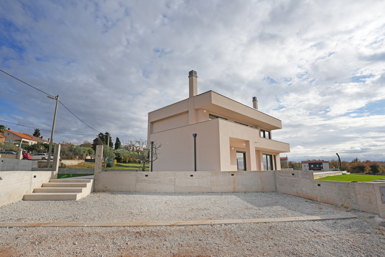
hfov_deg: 96.7
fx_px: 171
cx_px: 192
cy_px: 128
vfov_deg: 73.7
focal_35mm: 16
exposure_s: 1/250
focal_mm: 16
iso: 100
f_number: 10
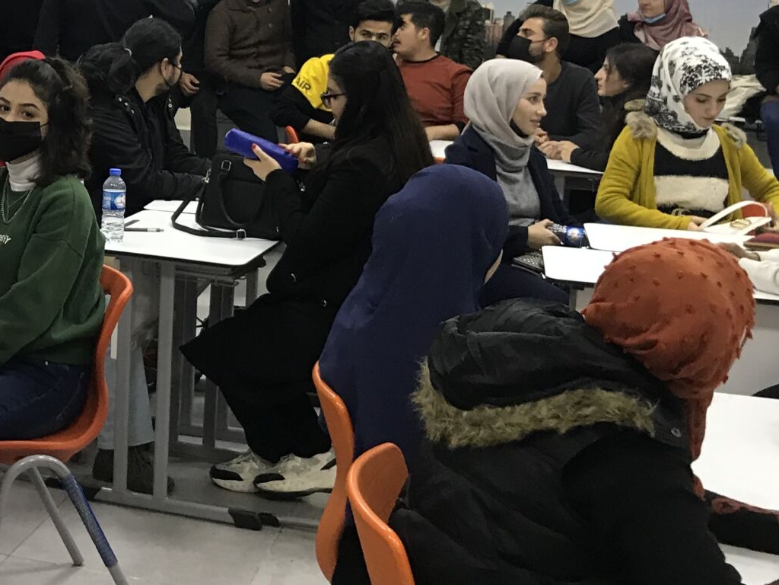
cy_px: 123
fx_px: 1575
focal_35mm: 70
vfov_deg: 20.8
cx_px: 17
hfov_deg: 26.4
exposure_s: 1/14
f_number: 1.8
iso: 40
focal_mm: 3.99
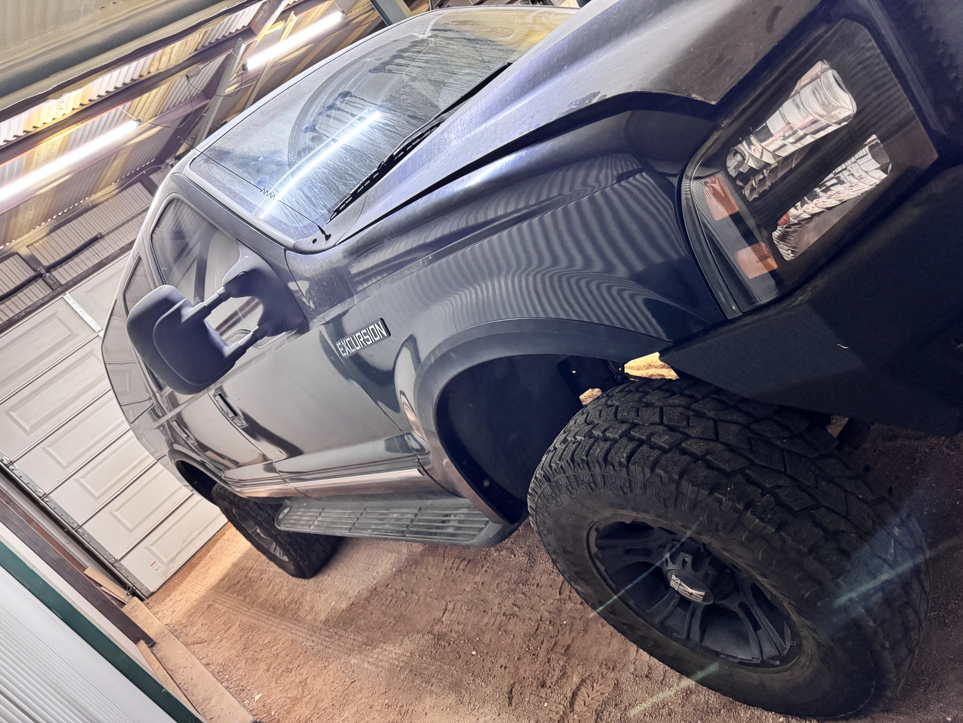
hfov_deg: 71.6
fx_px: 668
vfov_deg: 56.8
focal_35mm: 24
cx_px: 482
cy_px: 362
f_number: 1.78
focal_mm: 6.76
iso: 800
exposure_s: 1/40
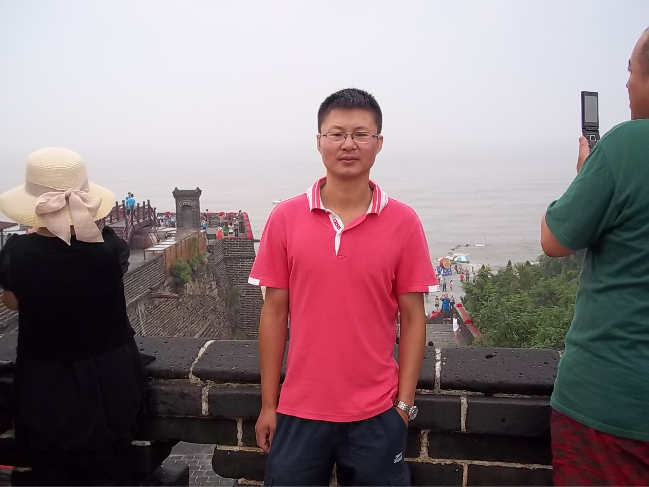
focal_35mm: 36
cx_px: 324
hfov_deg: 51.4
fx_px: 675
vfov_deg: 39.7
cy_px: 244
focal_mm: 6.5
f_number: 3.1
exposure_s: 1/200
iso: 80
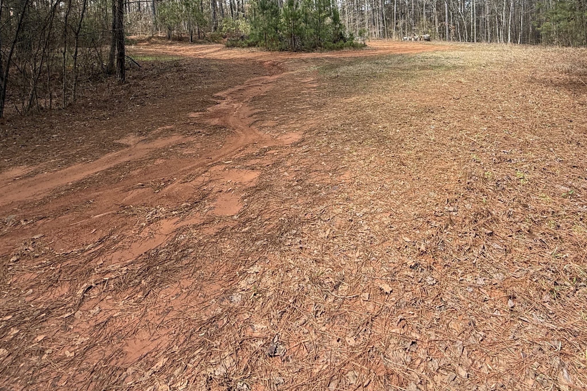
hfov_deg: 78.0
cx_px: 341
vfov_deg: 52.7
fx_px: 359
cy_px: 67
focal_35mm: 22
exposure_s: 1/458
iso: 50
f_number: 2.2
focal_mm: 2.22
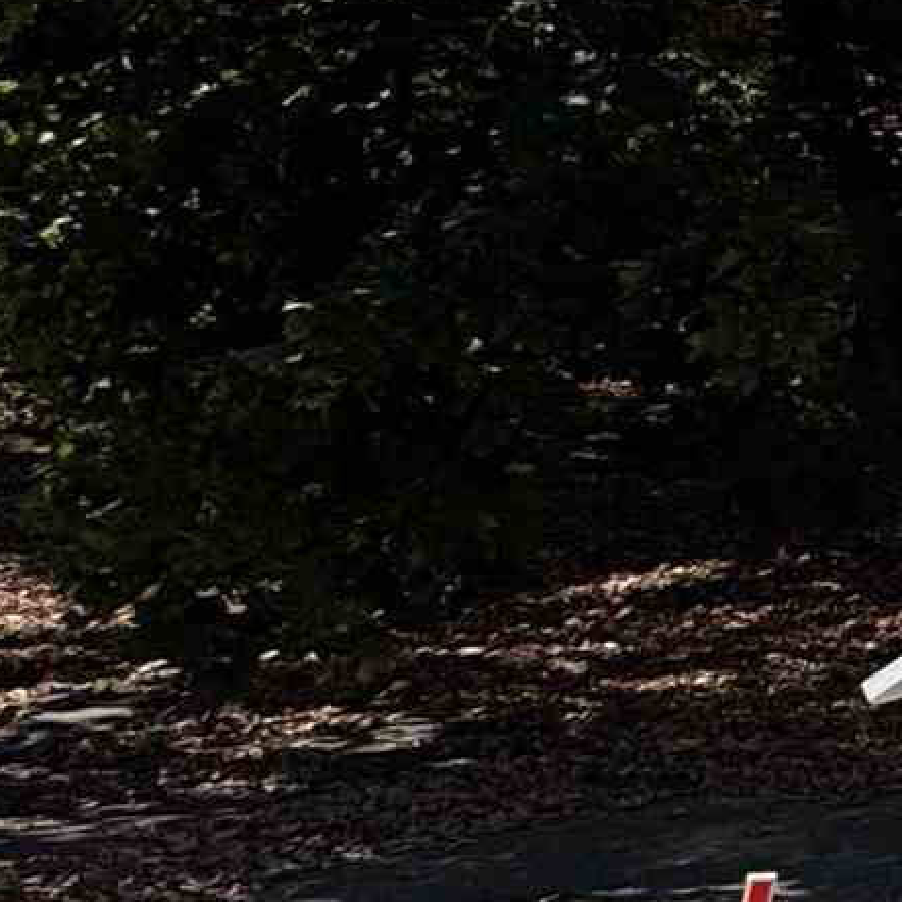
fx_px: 2535
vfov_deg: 19.6
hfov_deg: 11.5
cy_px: 4
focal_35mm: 86
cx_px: 2698
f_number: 2.2
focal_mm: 2.22
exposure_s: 1/1420
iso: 50
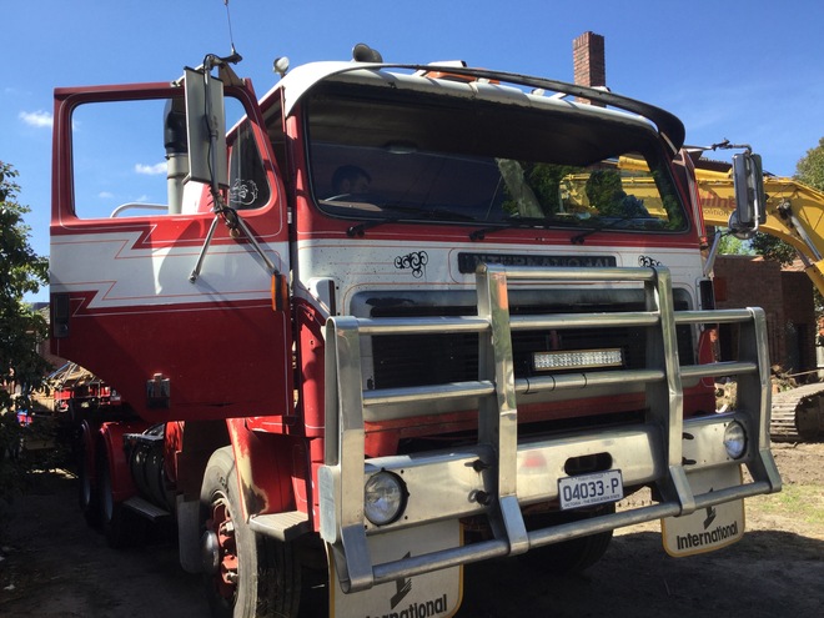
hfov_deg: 58.4
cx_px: 412
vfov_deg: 45.4
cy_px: 309
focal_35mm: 31
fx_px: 738
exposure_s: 1/646
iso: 25
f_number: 2.4
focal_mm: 3.3
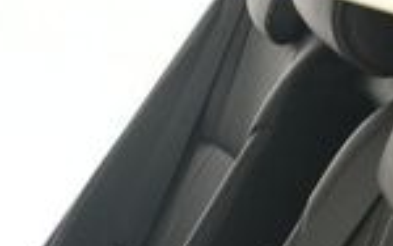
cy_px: 484
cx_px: -144
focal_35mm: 117
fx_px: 1254
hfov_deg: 16.6
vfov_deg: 10.4
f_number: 3.5
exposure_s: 1/160
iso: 100
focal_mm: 18
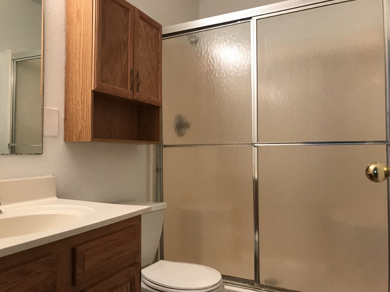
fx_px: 315
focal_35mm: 28
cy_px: 146
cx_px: 195
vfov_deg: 49.7
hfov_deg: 63.4
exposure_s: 1/20
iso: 40
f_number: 1.8
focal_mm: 3.99
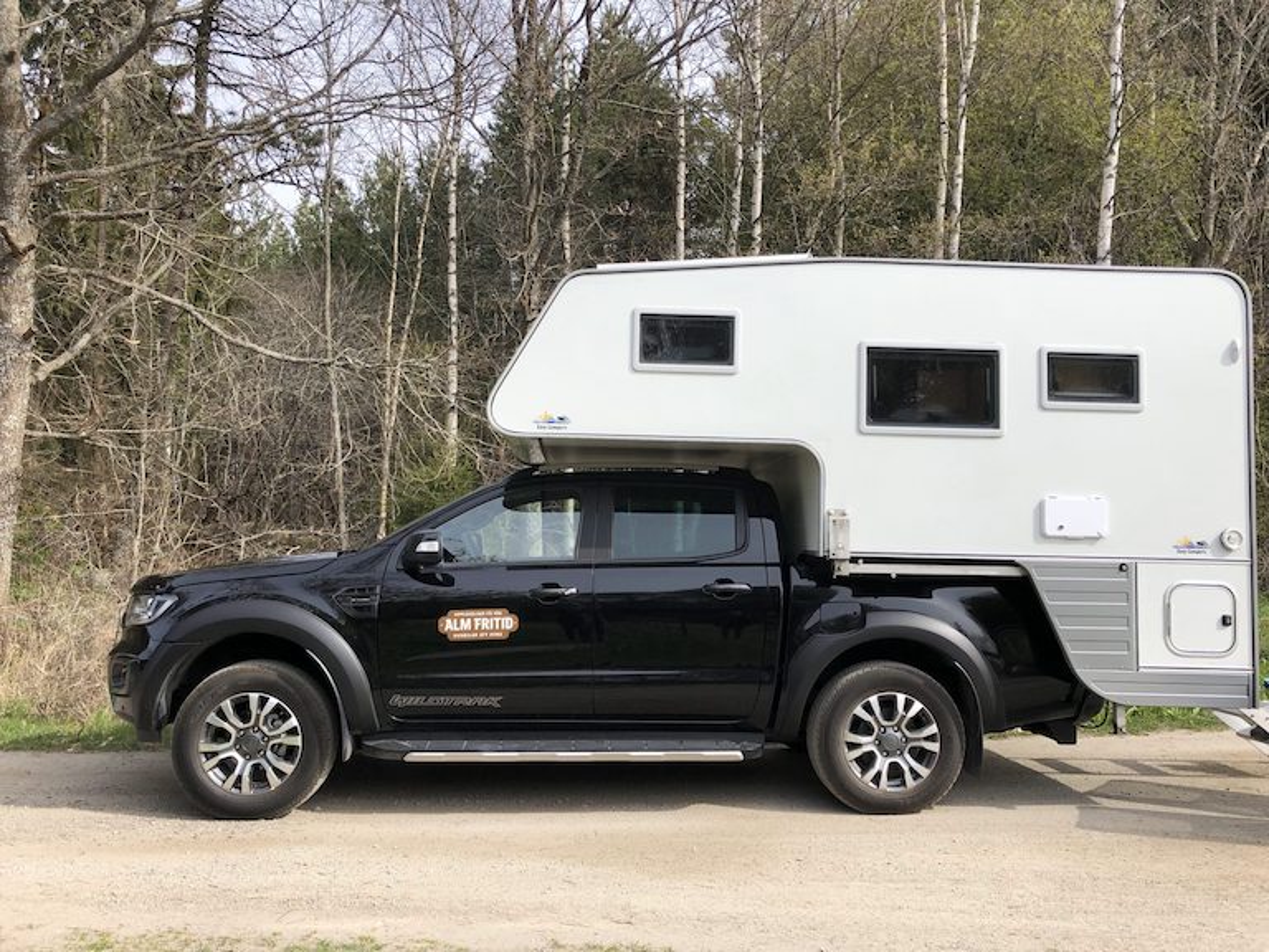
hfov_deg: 63.4
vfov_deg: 49.7
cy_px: 476
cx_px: 634
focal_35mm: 28
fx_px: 1026
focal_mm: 3.99
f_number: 1.8
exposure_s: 1/1000
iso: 20
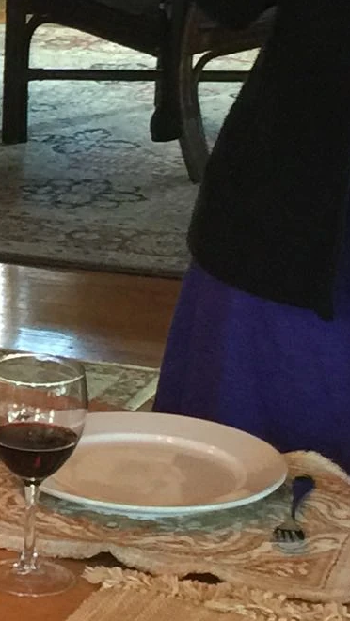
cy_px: 351
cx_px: -676
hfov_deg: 7.0
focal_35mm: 156
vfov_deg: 13.8
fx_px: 2573
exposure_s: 1/15
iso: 80
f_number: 2.2
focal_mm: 4.15
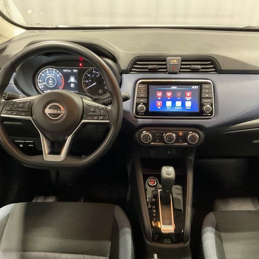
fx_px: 296
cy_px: 132
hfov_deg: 47.2
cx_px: 122
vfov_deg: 47.2
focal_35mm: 35
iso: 400
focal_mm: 3
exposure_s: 1/30
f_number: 1.8
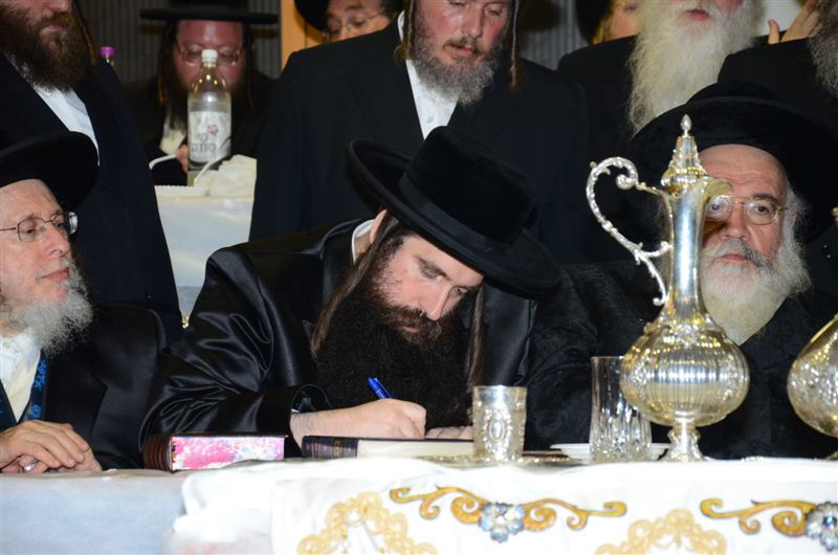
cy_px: 278
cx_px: 419
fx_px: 3206
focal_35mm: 138
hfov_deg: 14.9
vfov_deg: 9.9
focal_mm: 92
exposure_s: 1/100
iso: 1250
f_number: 5.6
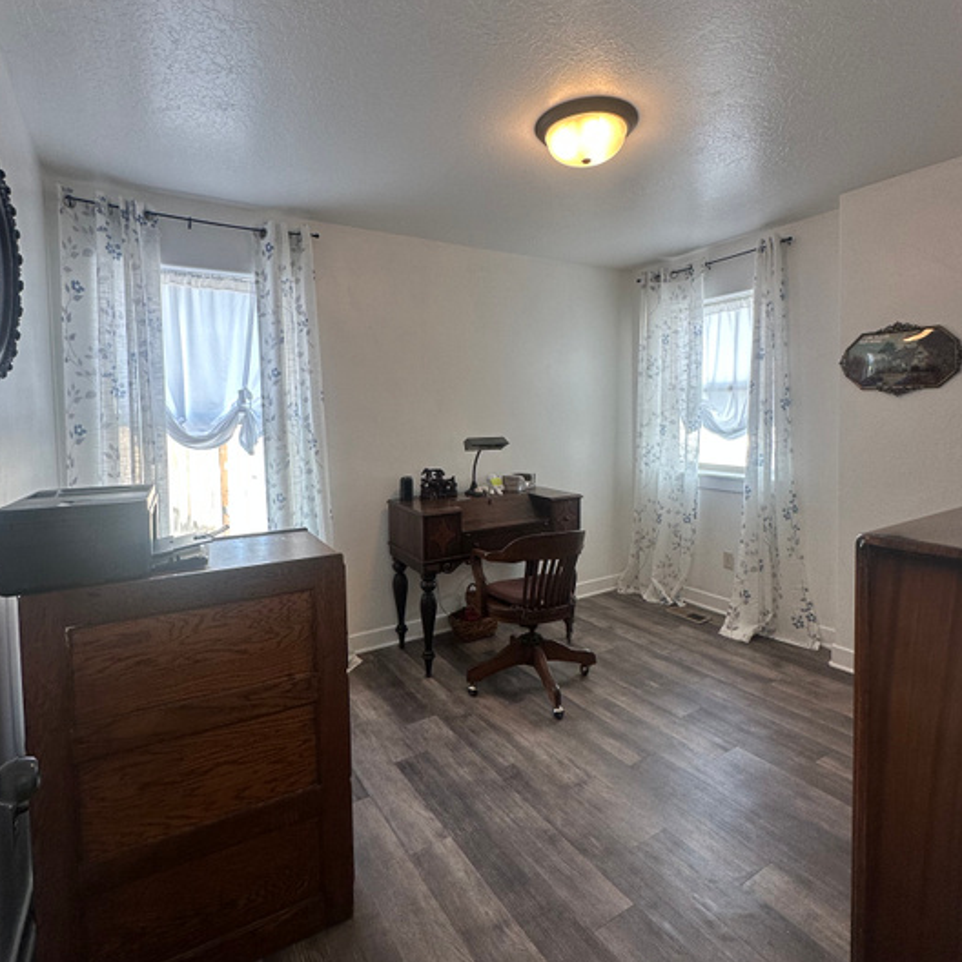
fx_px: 566
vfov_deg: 80.6
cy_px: 443
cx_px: 483
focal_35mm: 18
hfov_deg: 80.7
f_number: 2.2
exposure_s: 1/120
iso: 100
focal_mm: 2.22
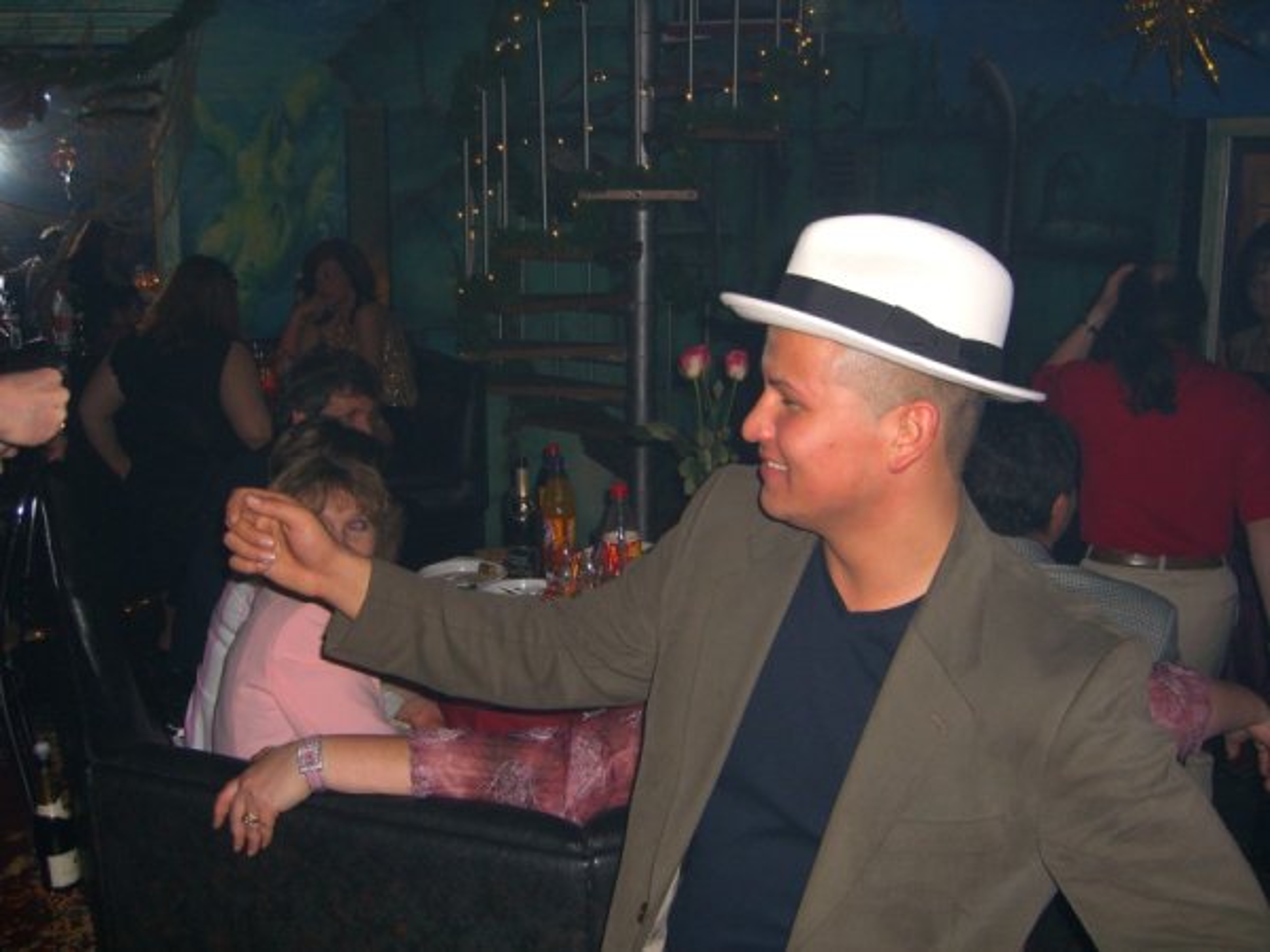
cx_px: 635
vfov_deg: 37.7
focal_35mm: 38
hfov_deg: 49.0
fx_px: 1394
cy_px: 476
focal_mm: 7.9
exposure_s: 1/60
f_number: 2.8
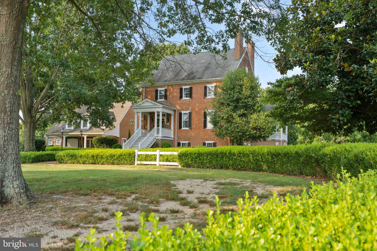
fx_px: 366
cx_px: 188
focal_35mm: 35
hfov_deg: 54.4
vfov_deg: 37.8
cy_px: 126
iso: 160
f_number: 6.3
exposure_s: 1/250
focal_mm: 35
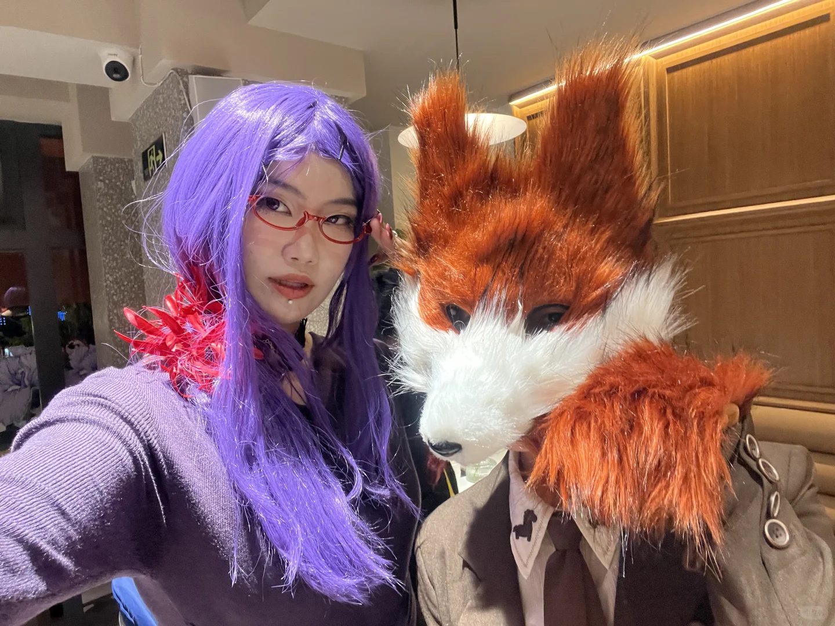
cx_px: 418
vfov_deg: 58.9
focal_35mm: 23
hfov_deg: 73.9
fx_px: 555
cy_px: 313
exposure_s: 1/33
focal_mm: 2.71
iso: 400
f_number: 2.2
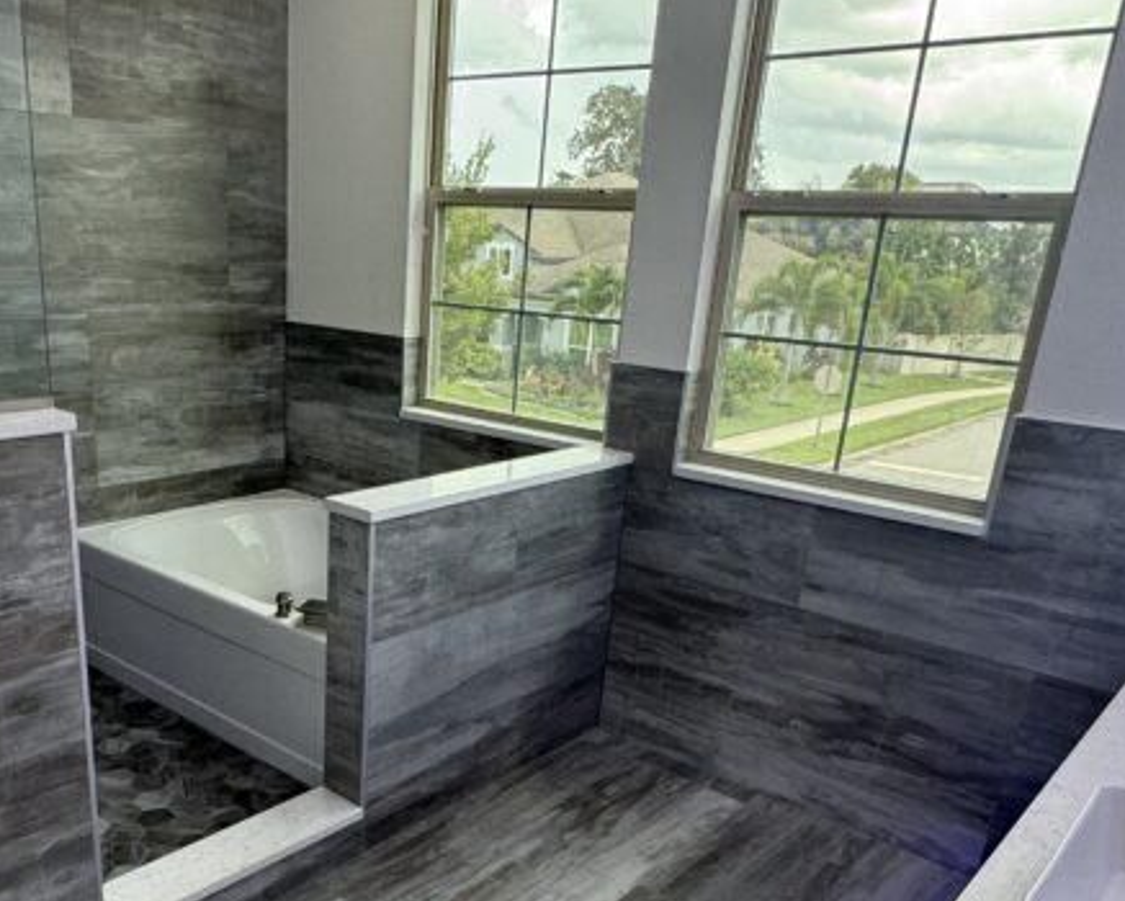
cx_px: 389
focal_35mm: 32
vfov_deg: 44.8
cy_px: 633
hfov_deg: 54.7
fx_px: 1066
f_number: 2.2
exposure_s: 1/120
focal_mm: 2.22
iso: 80
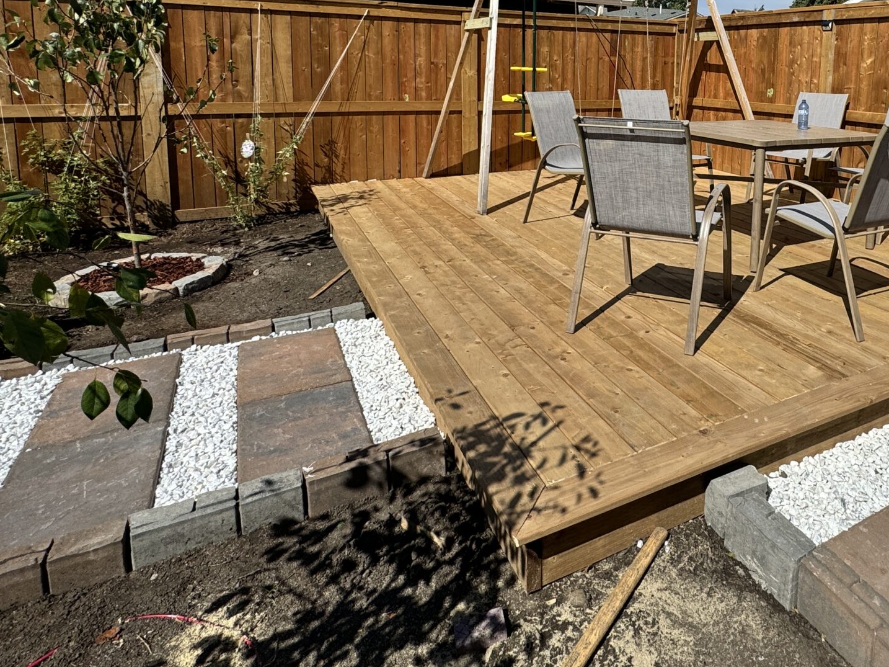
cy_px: 146
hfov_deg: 66.2
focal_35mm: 25
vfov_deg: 51.8
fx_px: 642
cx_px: 637
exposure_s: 1/2674
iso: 50
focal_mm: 2.22
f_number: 2.2
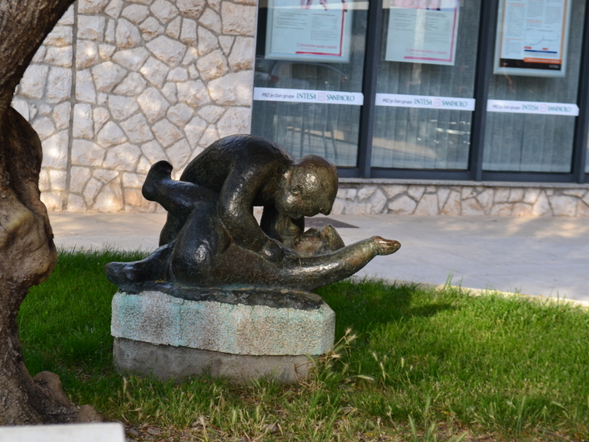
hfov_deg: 23.0
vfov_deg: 17.4
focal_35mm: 85
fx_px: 1447
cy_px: 221
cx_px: 281
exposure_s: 1/80
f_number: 8
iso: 400
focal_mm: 52
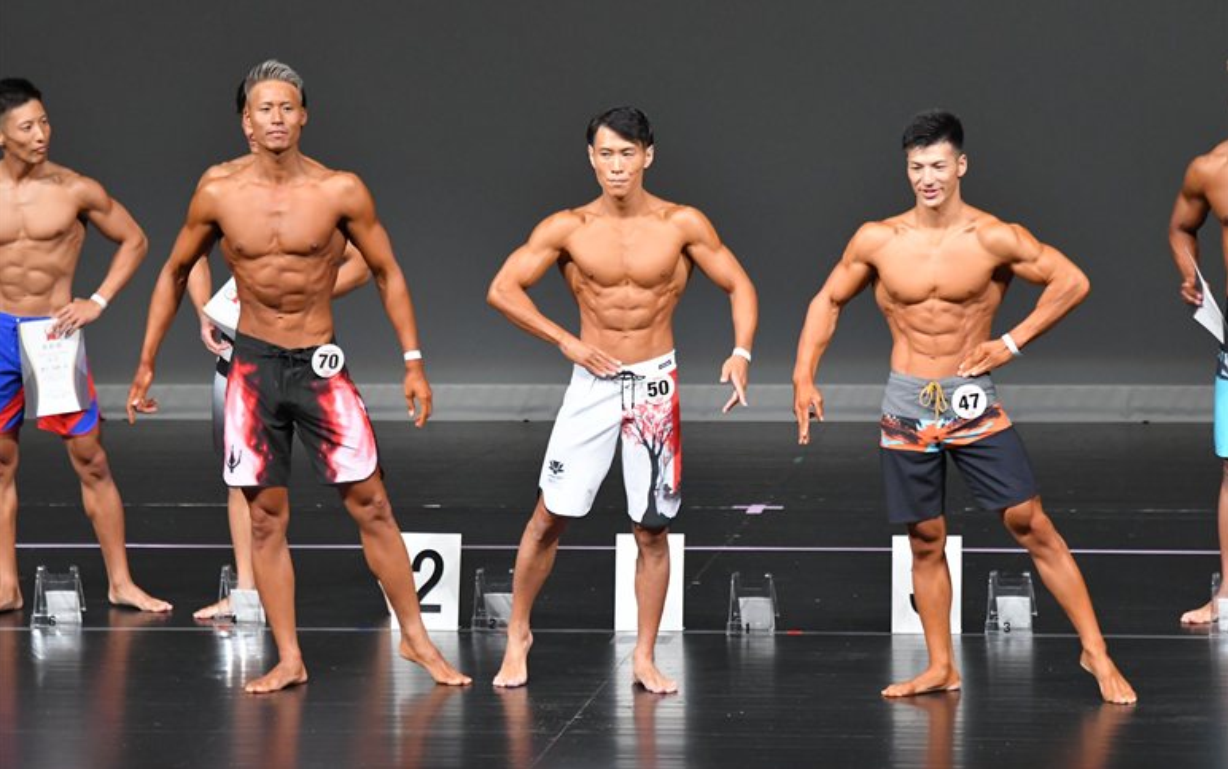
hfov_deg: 7.6
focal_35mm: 276
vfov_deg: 4.8
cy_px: 384
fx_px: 9240
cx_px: 615
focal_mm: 180
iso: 4000
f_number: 5.6
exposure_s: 1/400
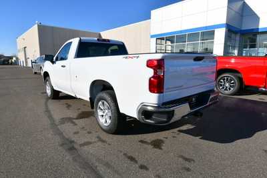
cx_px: 134
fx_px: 156
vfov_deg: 59.5
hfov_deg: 81.2
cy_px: 89
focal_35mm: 21
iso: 100
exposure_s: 1/400
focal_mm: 14
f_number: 9
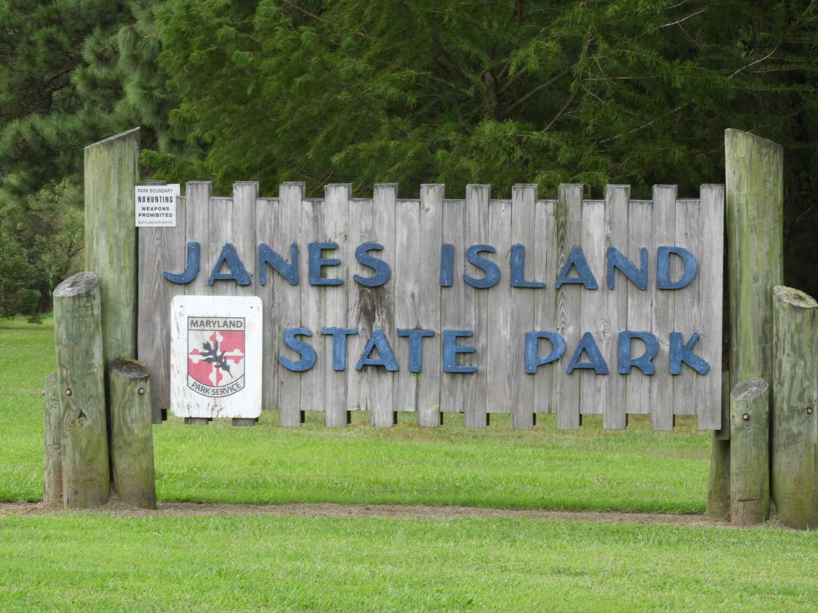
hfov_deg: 9.9
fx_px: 4726
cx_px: 409
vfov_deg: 7.4
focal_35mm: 200
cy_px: 306
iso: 100
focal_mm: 35.8
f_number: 5.3
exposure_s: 1/125
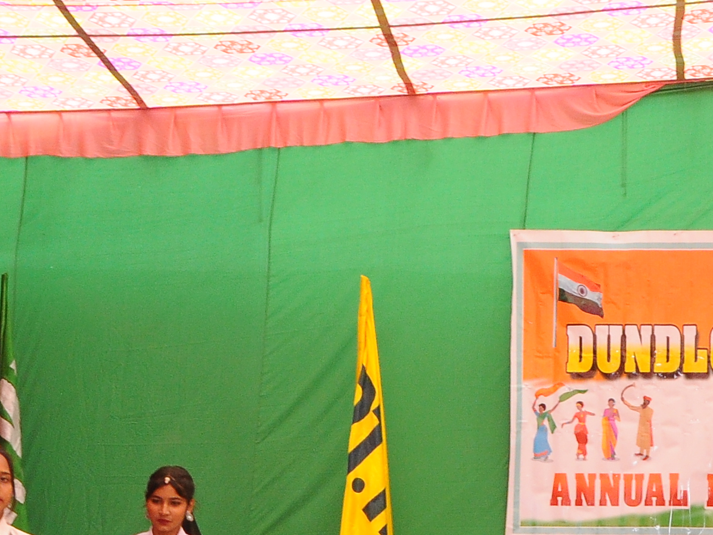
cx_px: 712
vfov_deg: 11.9
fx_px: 2554
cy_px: 480
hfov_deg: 15.6
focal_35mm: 124
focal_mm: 24
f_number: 7.1
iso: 640
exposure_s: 1/160
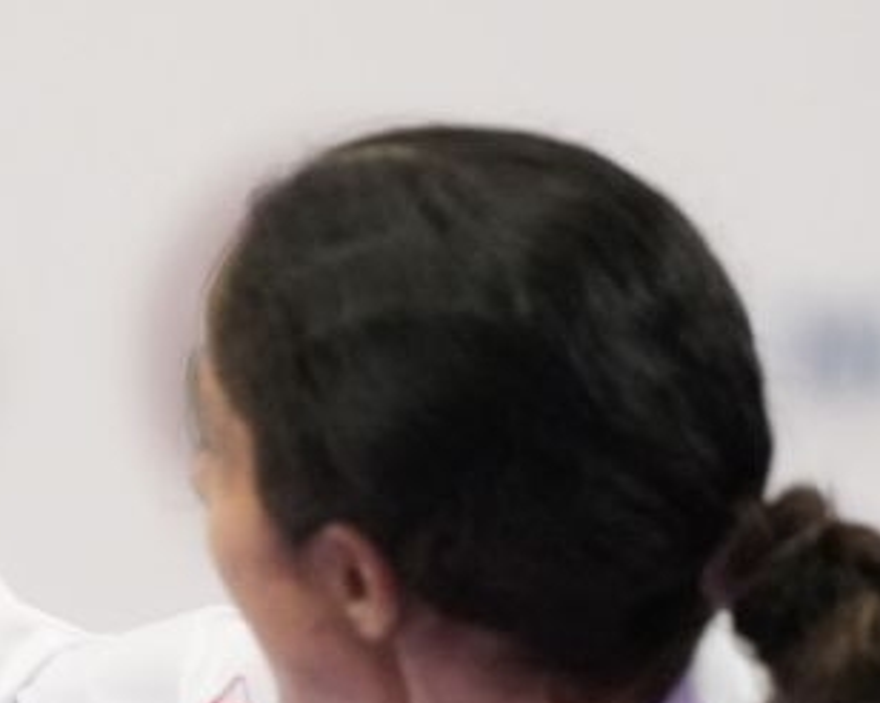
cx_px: -589
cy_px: 1112
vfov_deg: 1.6
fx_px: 24701
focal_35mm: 949
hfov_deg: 2.0
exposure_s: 1/1000
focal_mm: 173
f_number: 2.8
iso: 3200
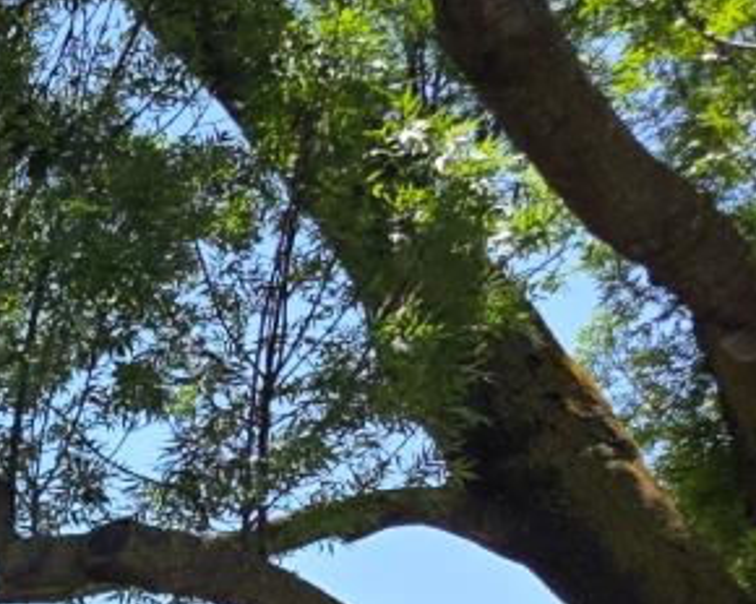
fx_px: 2595
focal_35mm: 116
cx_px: -894
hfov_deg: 13.4
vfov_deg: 11.1
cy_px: 1454
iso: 80
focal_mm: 6.3
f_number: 1.7
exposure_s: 1/3009
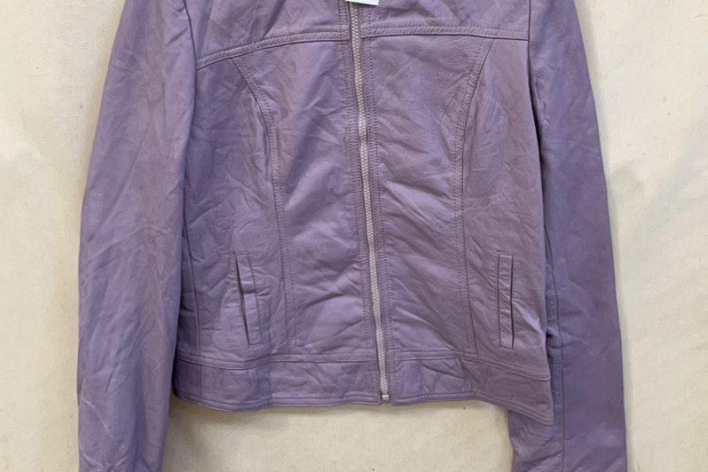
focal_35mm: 38
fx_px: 747
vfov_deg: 34.4
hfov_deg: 50.7
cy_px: 129
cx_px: 351
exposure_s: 1/60
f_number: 1.6
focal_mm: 5.1
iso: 40
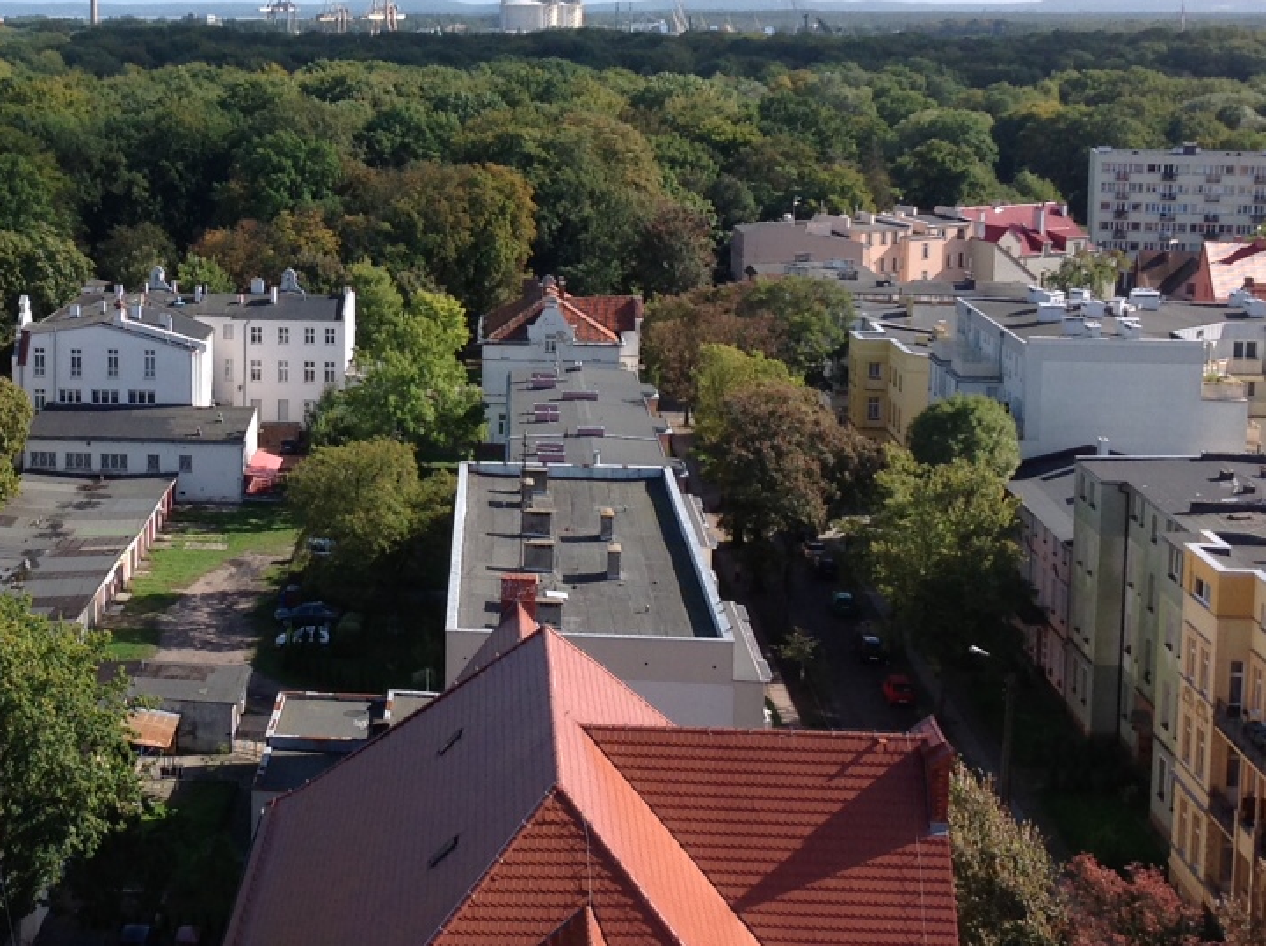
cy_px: 223
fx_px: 2301
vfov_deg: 23.0
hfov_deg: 30.0
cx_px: 243
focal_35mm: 63
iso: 50
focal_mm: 4.28
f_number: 2.4
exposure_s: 1/1043
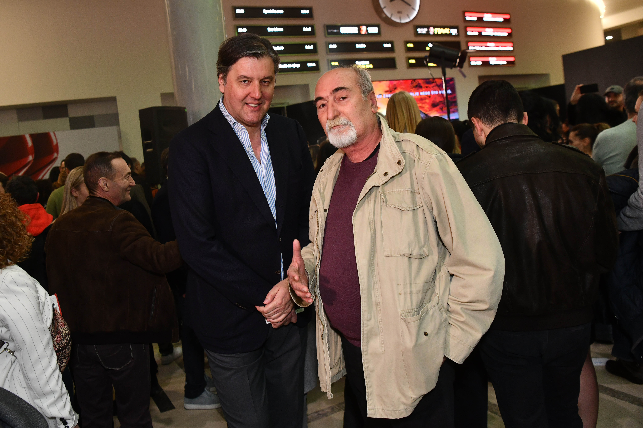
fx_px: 429
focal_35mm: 24
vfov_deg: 53.1
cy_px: 214
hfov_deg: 73.7
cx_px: 322
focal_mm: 24
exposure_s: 1/160
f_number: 4
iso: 1250
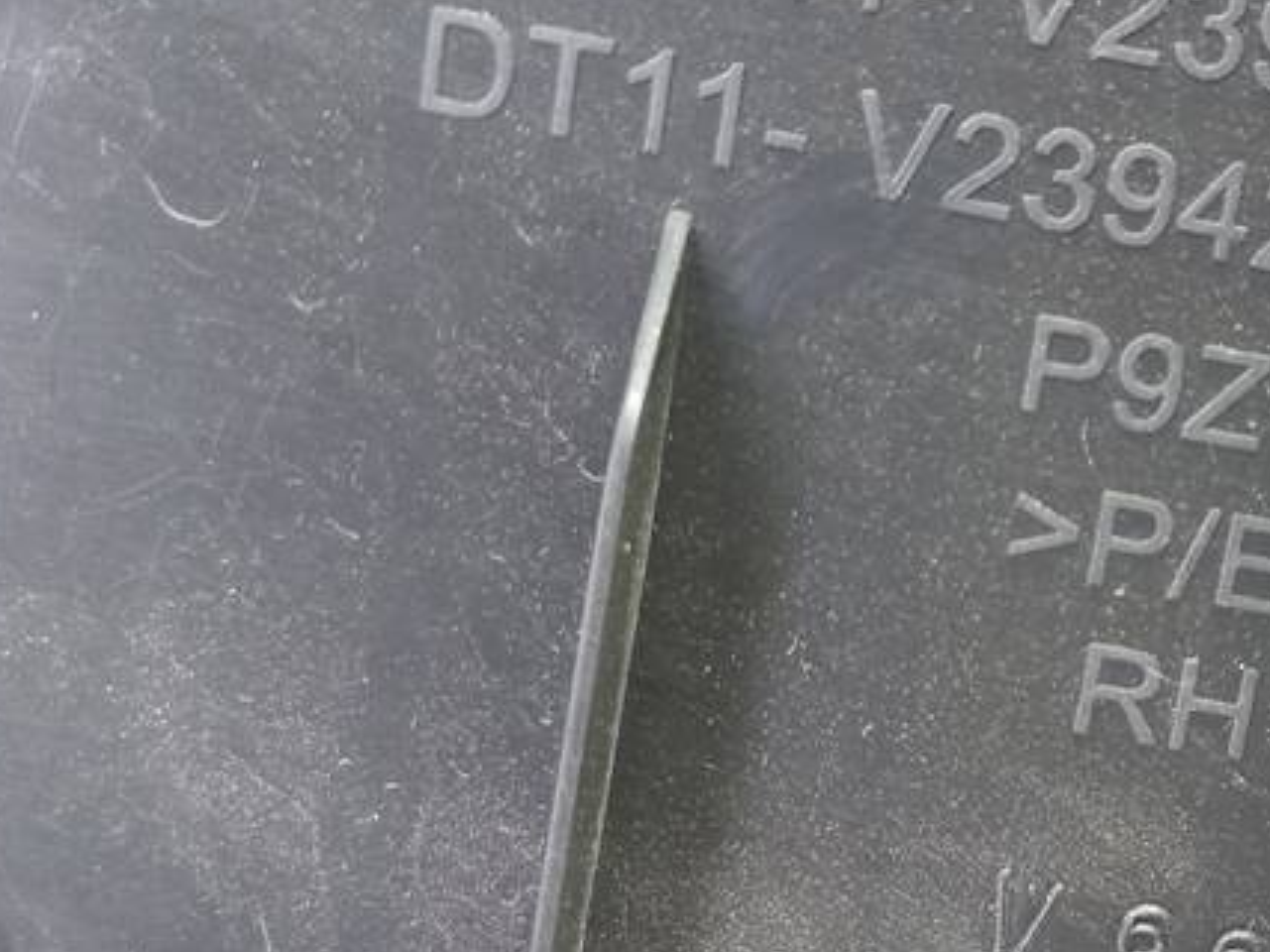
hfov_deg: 30.7
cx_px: 1148
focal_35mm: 60
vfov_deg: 24.4
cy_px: 583
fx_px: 2201
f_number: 1.8
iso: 320
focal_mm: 4.6
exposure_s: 1/33
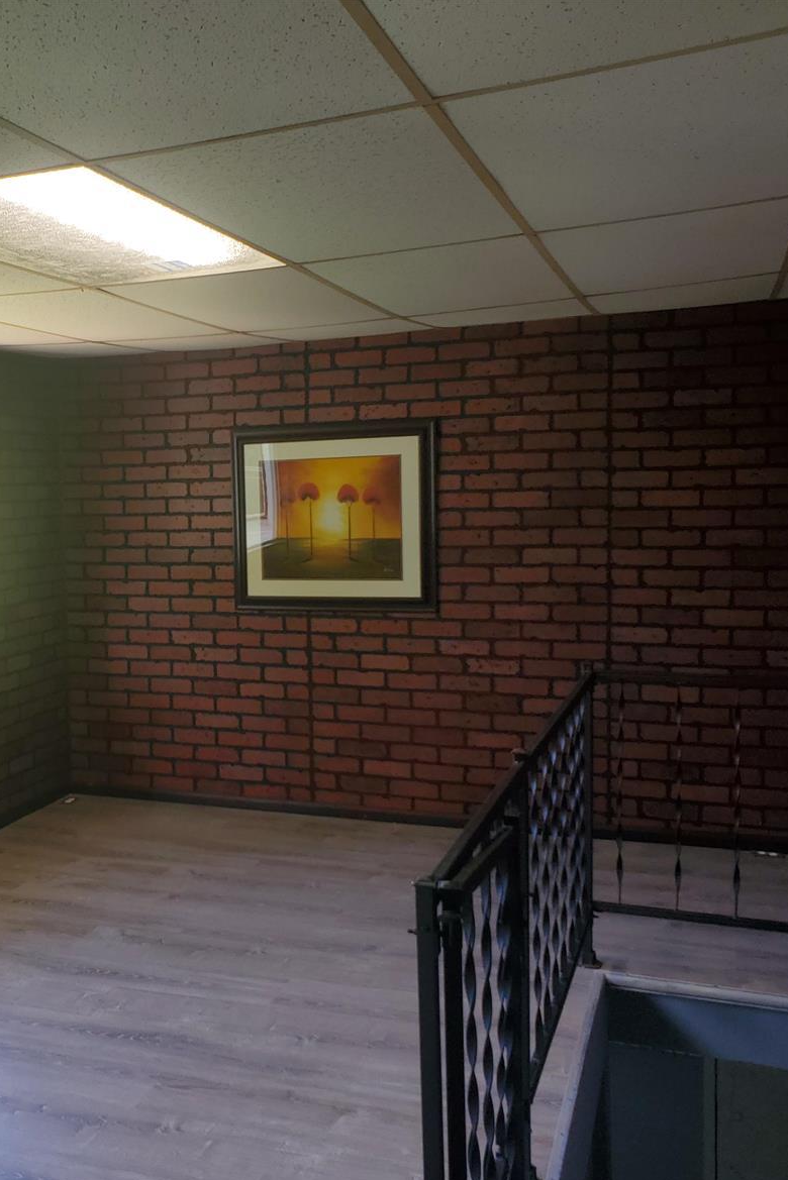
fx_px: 1214
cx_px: 173
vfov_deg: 51.9
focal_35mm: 37
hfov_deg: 35.0
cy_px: 604
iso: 50
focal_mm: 4.3
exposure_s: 1/60
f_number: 2.4
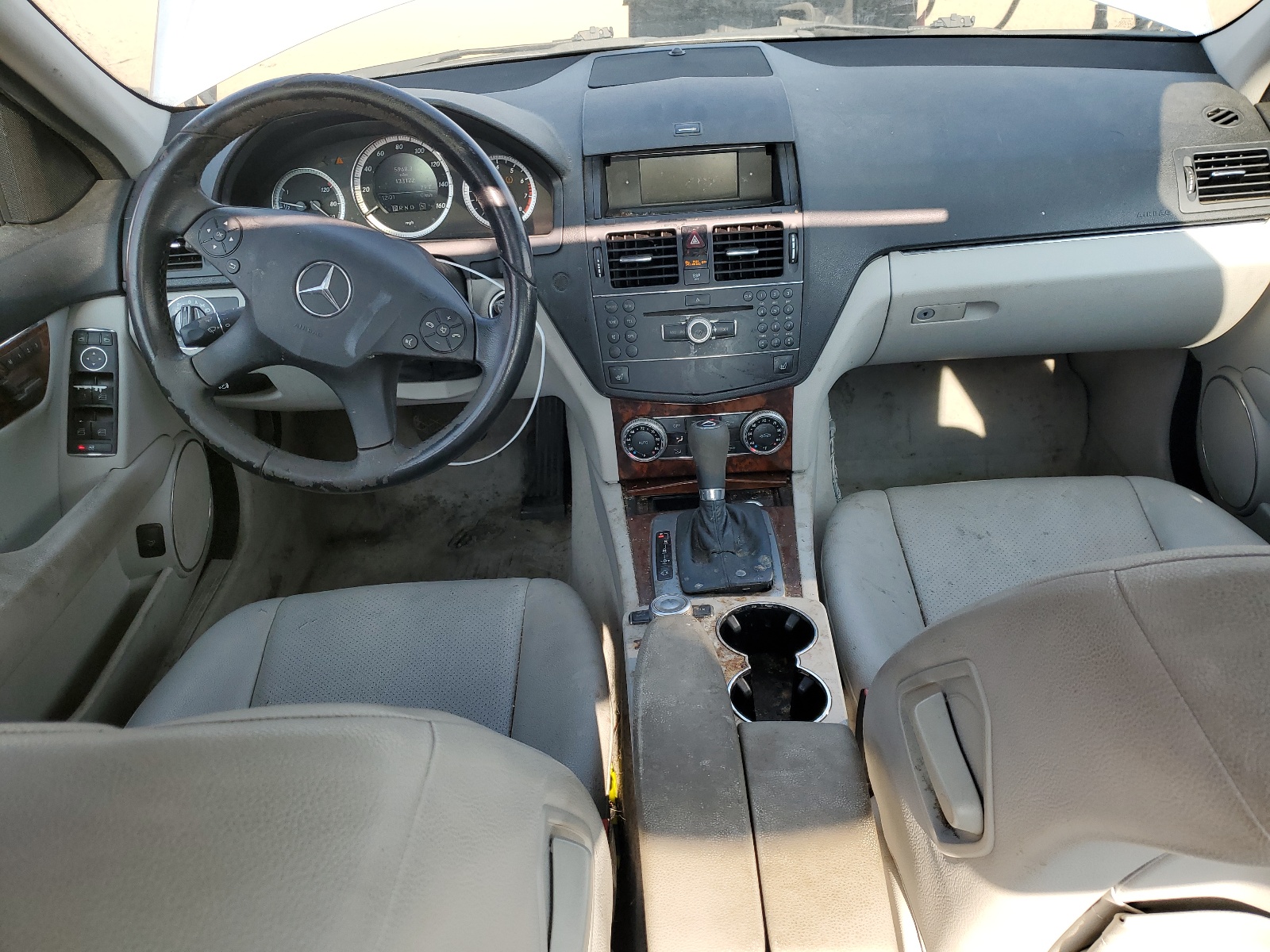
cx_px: 635
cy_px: 476
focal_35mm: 26
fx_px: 954
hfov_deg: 67.3
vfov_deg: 53.1
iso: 50
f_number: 1.5
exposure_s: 1/333
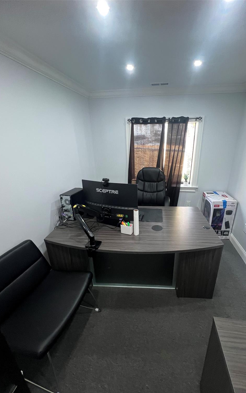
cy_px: 199
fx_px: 150
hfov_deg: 78.3
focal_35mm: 14
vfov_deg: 105.3
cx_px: 138
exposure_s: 1/60
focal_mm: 1.57
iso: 200
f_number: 1.8
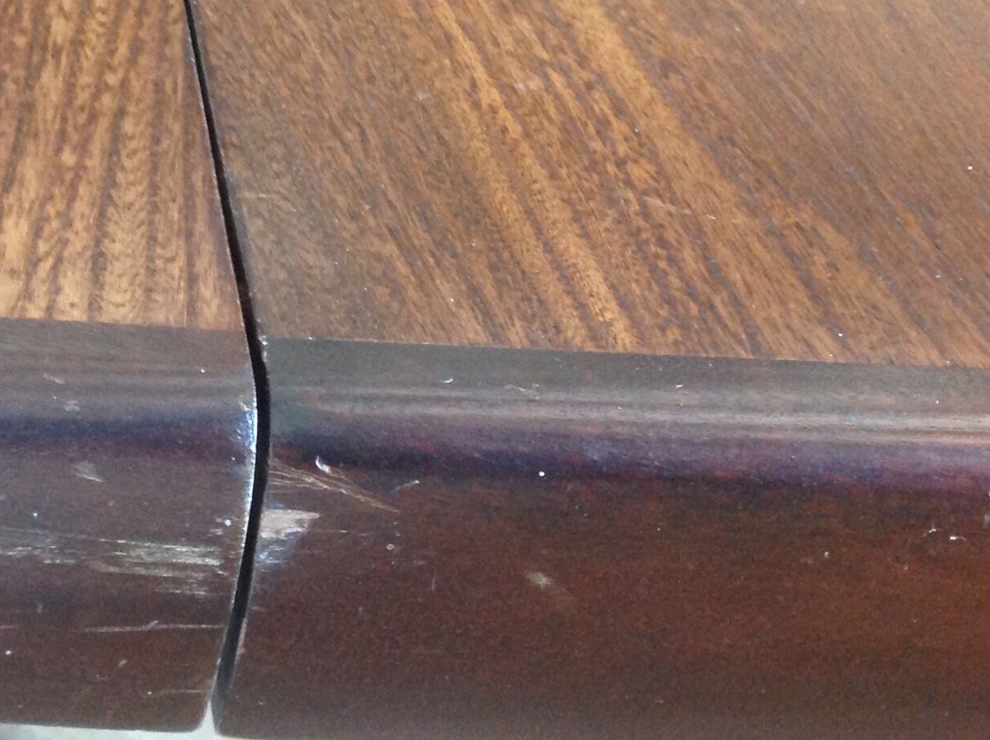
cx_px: -48
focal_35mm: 74
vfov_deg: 19.8
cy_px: 332
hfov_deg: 24.9
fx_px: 2113
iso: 250
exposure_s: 1/15
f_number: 2.4
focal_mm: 4.28
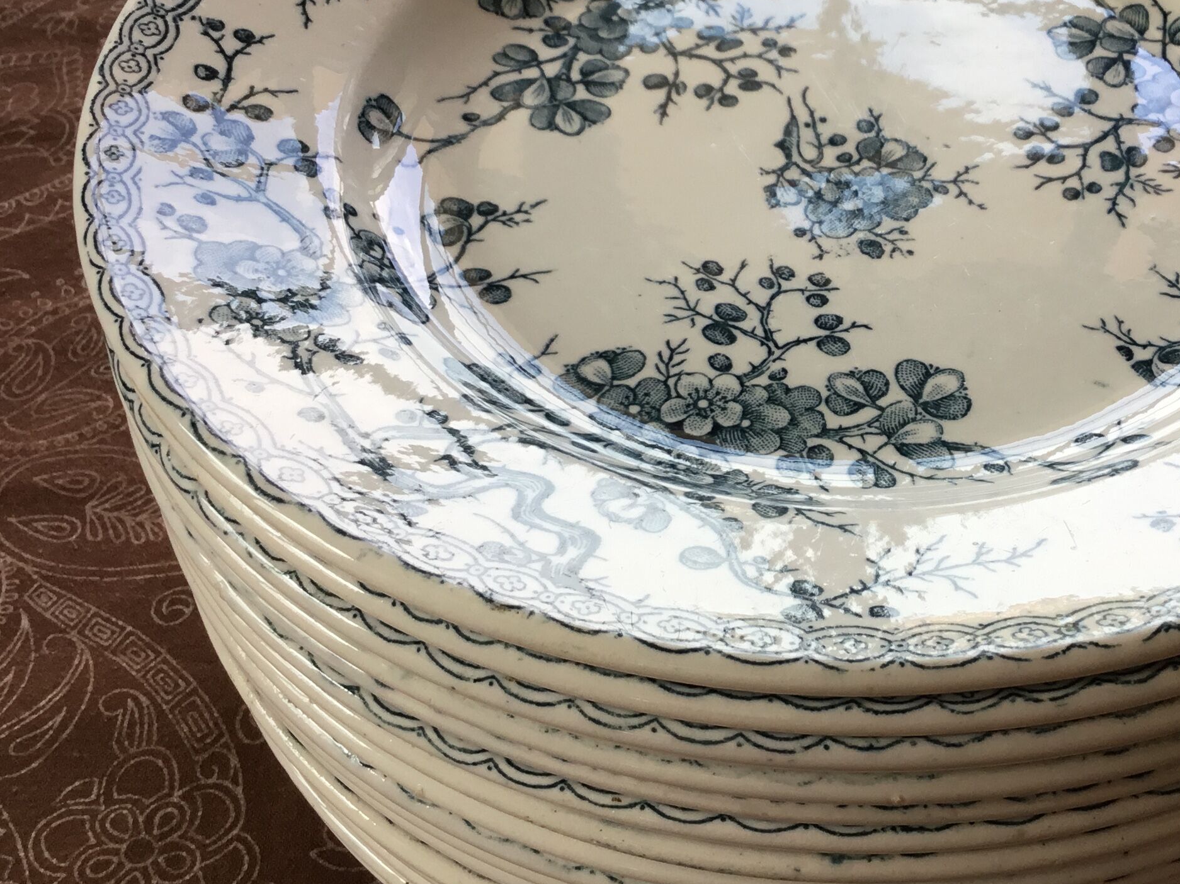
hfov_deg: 35.1
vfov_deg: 26.9
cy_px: 313
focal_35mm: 54
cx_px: 805
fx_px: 1841
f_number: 2.4
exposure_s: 1/107
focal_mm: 3.3
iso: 25
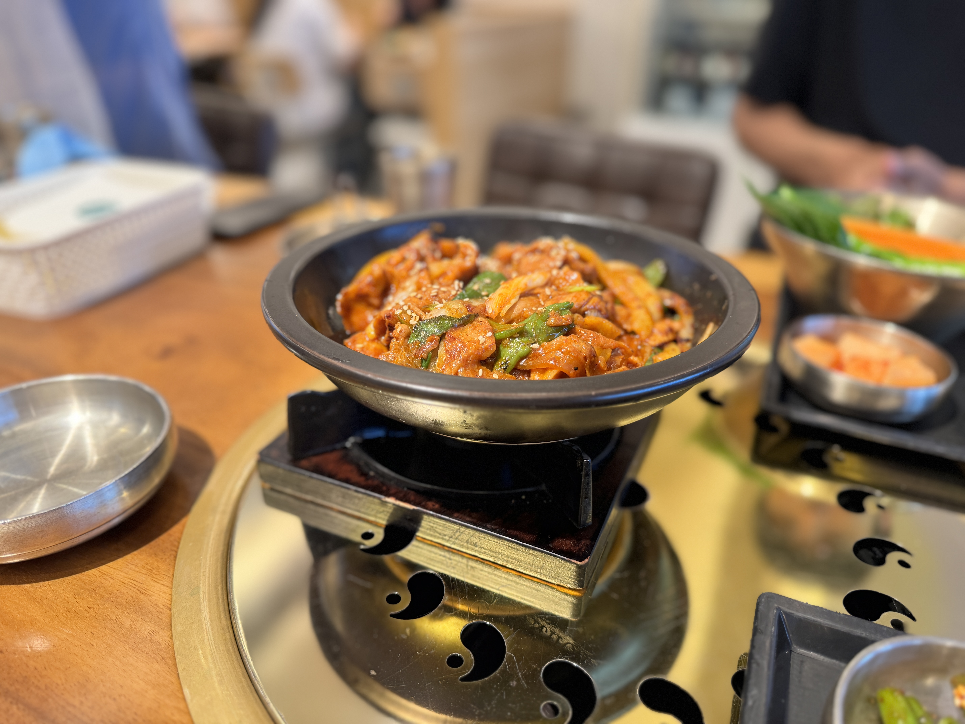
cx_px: 482
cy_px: 362
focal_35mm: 24
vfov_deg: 56.8
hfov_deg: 71.6
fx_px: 669
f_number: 1.78
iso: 200
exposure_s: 1/60
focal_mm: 6.76
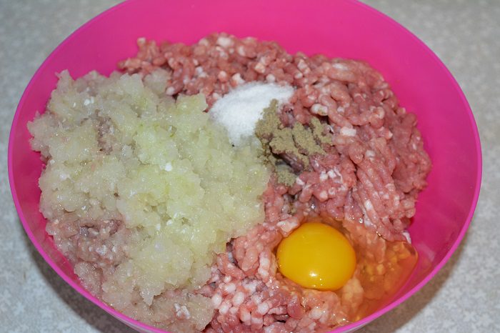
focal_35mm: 72
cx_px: 250
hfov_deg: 28.1
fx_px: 999
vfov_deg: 18.9
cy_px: 166
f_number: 5.3
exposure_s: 1/60
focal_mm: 48
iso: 900
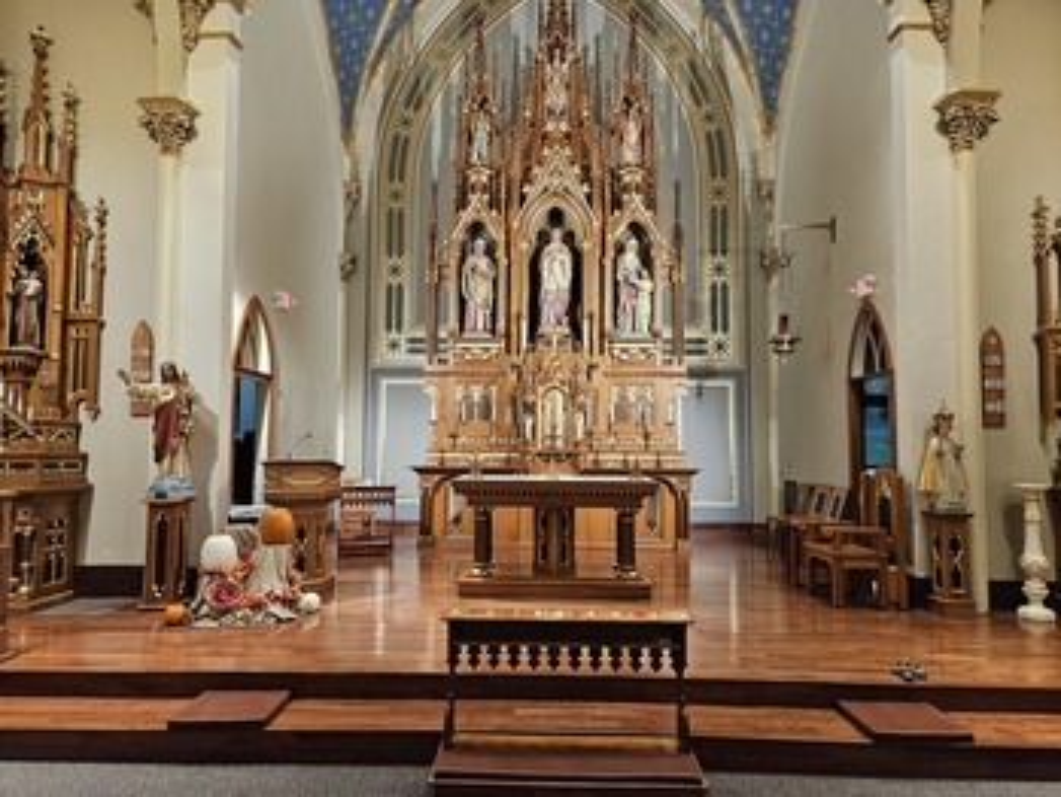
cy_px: 398
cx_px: 530
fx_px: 705
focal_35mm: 23
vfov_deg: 58.9
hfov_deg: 73.9
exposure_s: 1/120
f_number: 1.8
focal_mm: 5.4
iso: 640
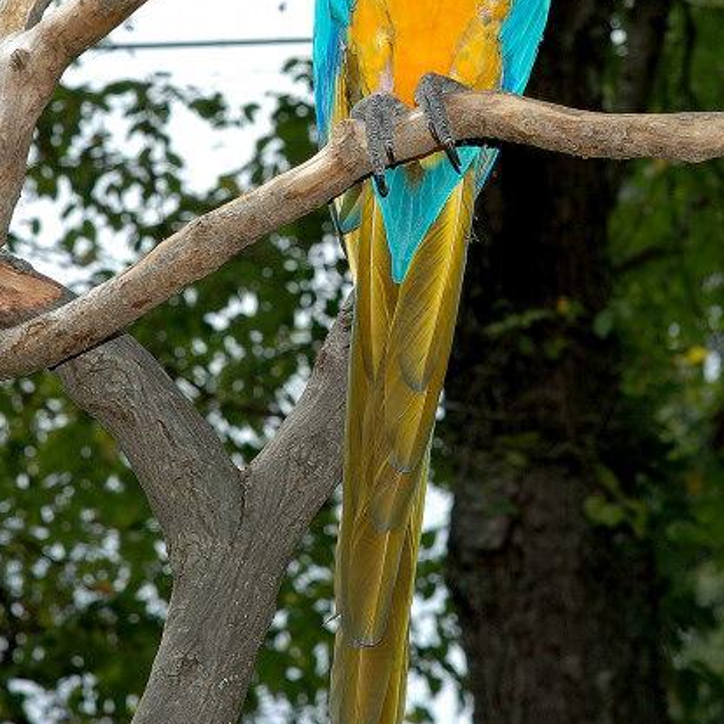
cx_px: 445
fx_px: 4751
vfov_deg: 8.7
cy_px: 243
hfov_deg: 8.7
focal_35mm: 201
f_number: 8
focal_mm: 85
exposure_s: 1/160
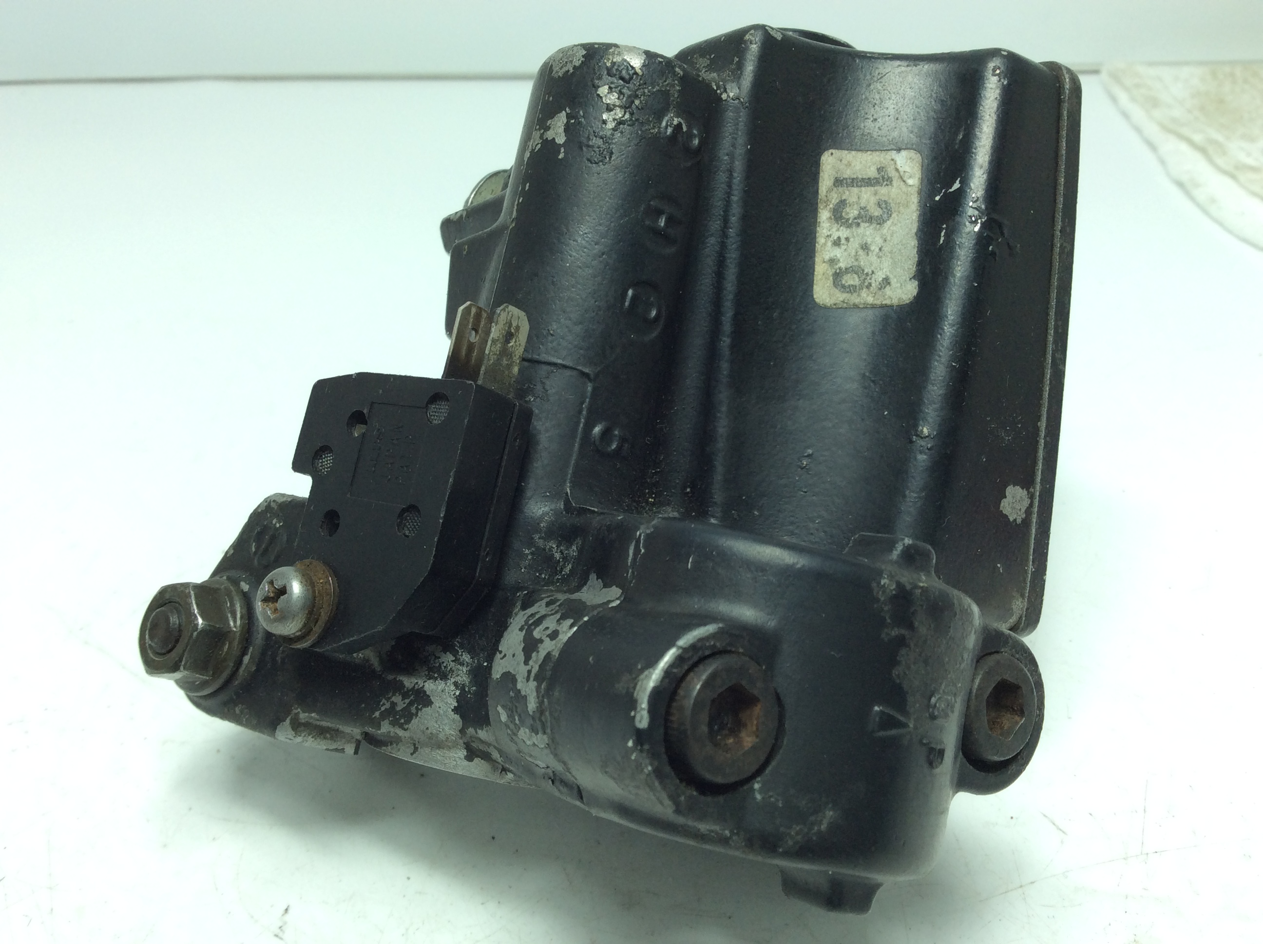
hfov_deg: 56.9
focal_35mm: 32
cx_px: 632
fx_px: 1166
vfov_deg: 44.1
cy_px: 472
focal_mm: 3.3
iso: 32
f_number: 2.4
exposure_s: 1/213
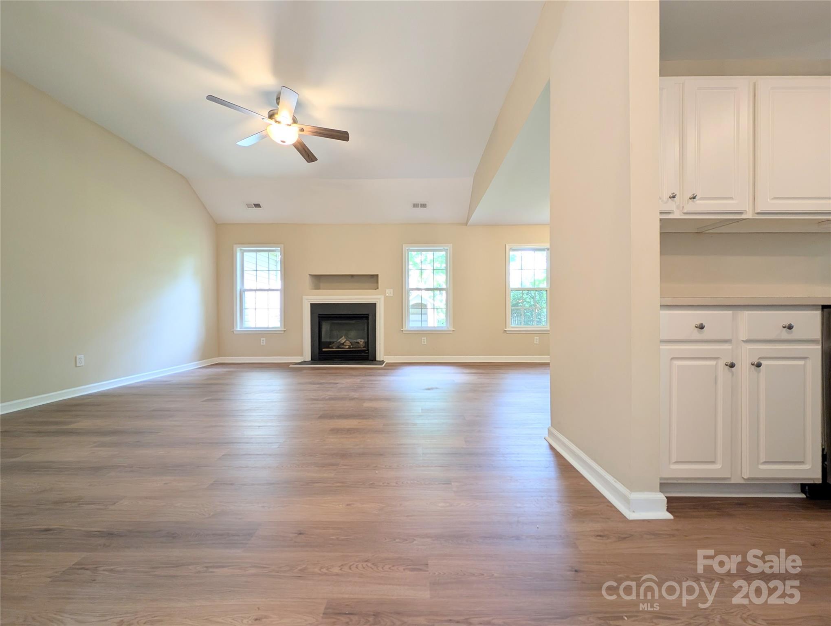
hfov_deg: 110.5
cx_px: 416
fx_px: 288
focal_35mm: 12
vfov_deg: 94.6
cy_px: 313
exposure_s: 1/30
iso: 50
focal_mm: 2.23
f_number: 1.95
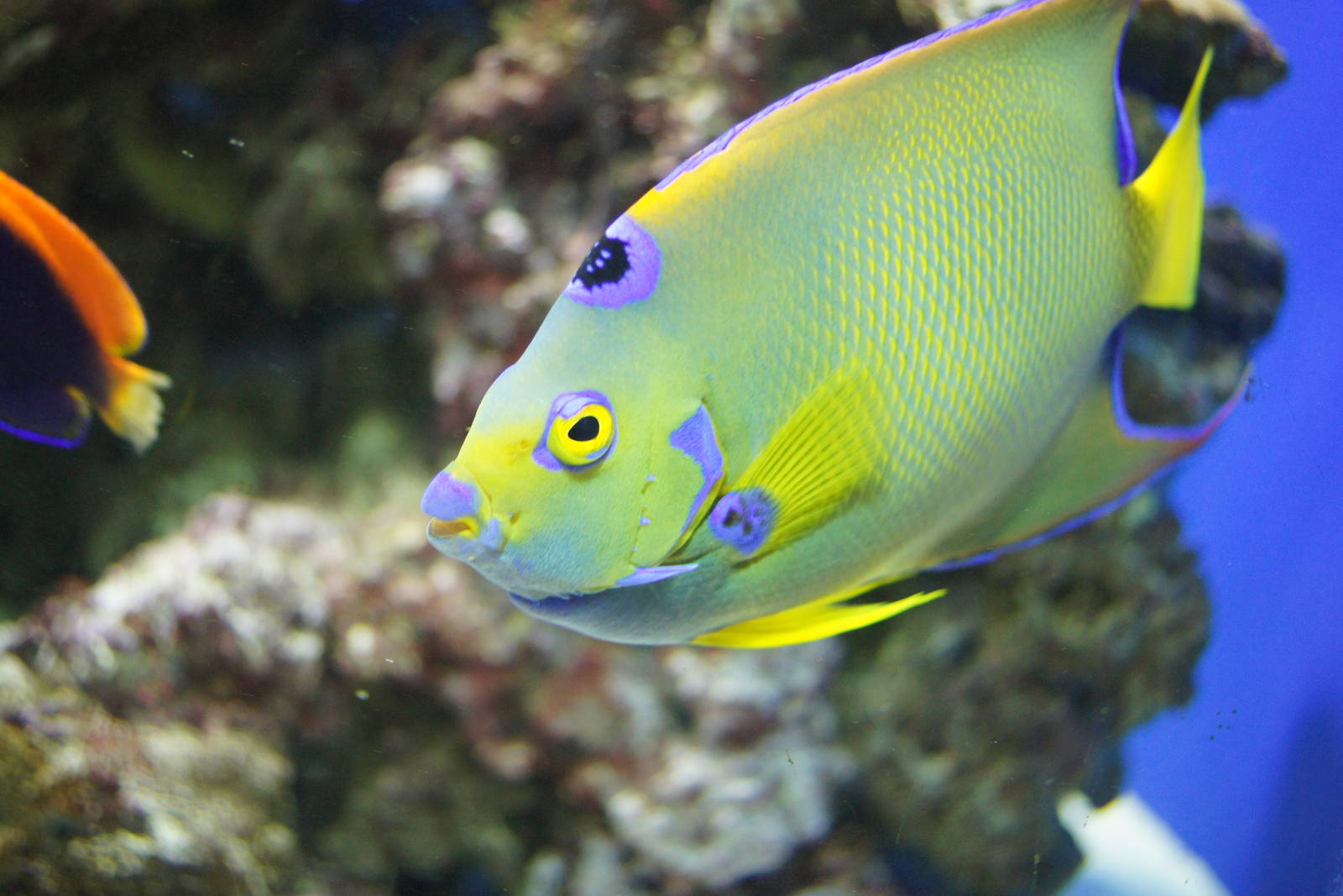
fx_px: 1679
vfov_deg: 29.9
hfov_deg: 43.6
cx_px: 672
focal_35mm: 45
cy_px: 448
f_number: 2.8
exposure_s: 1/80
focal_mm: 30
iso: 1600
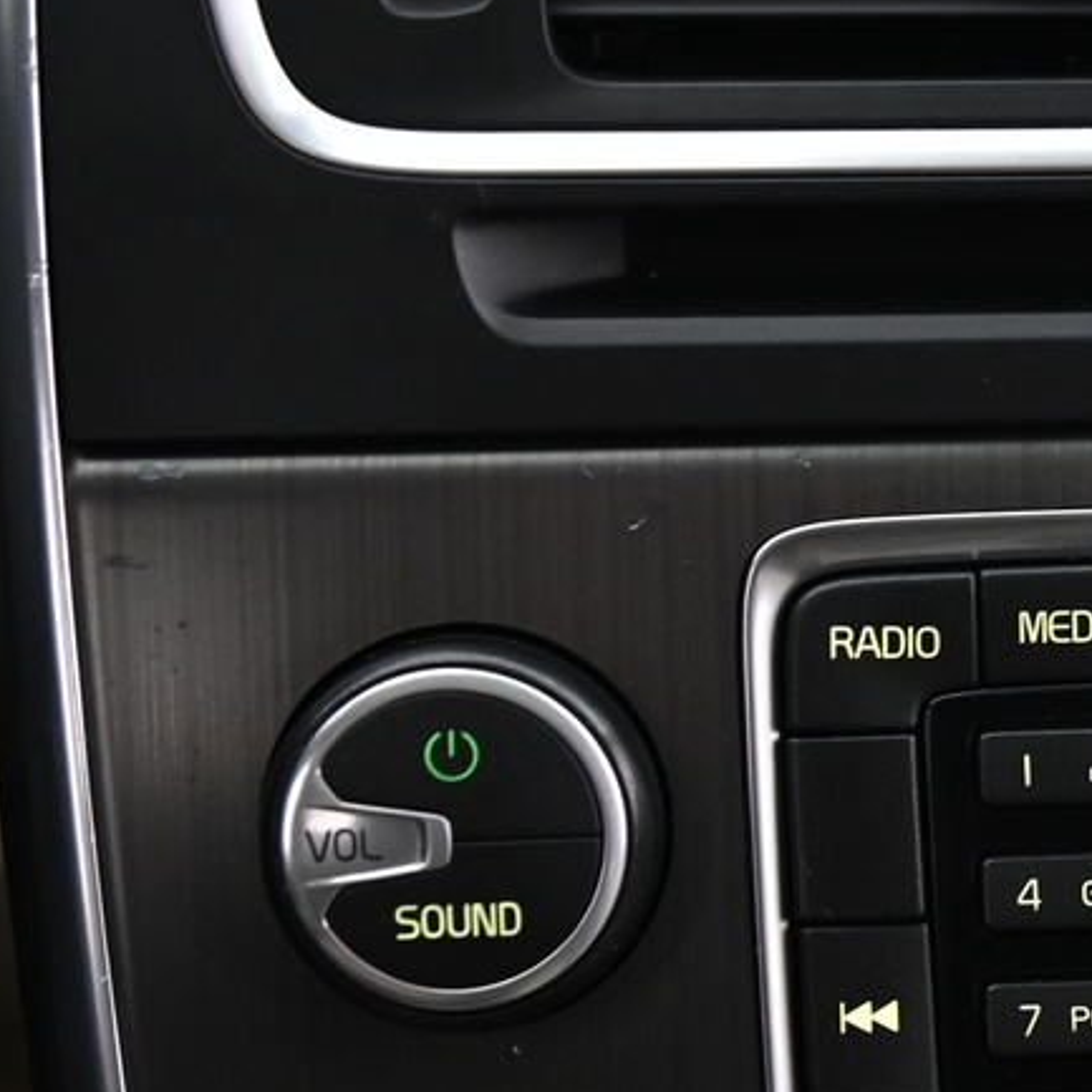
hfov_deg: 14.1
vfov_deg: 14.4
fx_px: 4319
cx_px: 1233
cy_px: 812
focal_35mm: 121
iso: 2000
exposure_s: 1/13
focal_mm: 38
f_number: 4
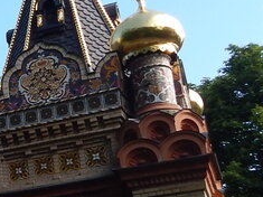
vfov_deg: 15.2
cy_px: 189
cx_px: -173
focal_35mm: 96
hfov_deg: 17.5
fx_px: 729
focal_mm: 4
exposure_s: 1/800
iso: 125
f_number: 3
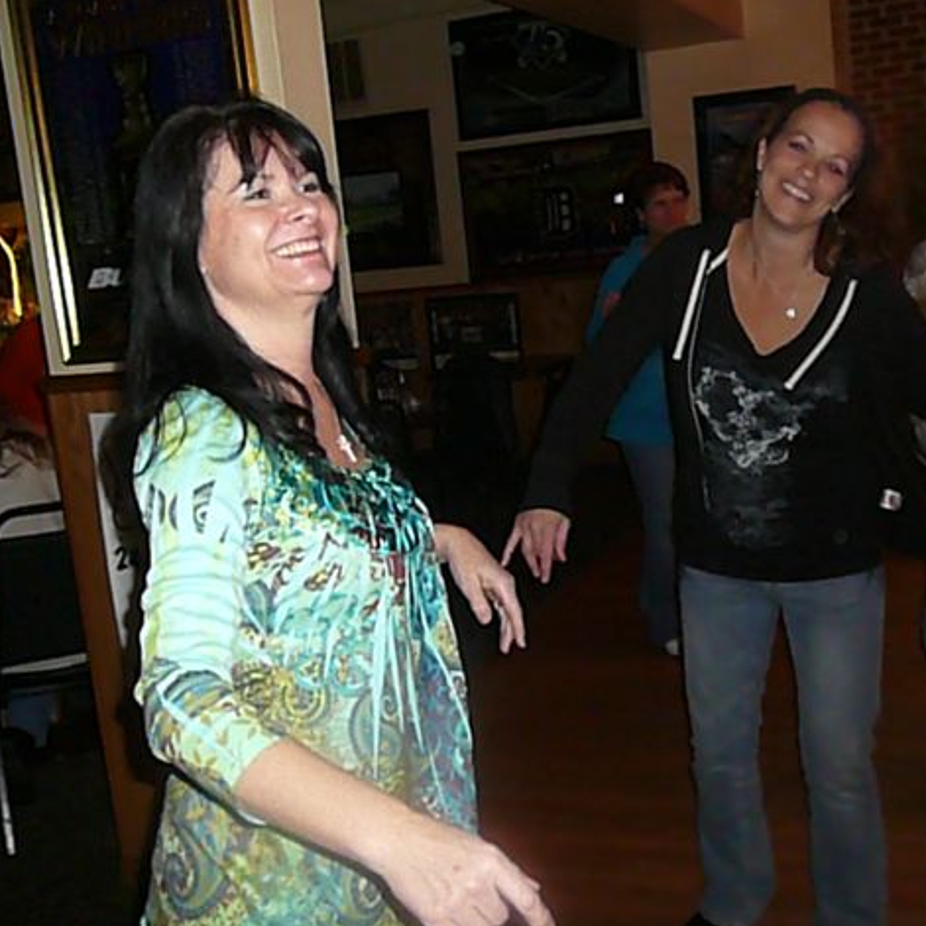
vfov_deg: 40.0
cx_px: 547
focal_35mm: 42
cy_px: 466
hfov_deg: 39.9
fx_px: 1271
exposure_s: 1/30
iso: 800
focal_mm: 5.2
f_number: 2.8
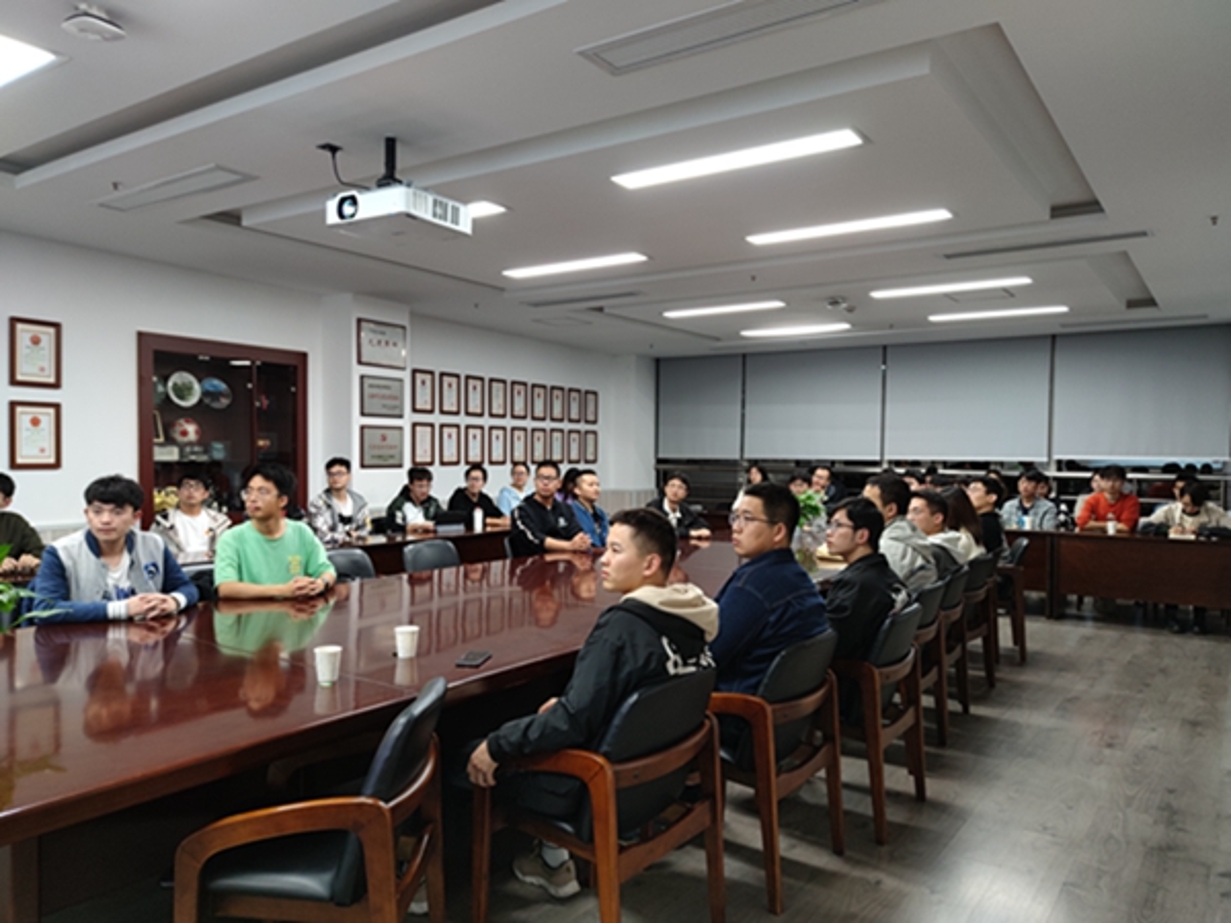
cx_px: 616
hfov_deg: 71.6
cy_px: 462
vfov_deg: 56.8
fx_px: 853
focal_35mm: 24
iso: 361
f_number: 1.69
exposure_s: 1/66
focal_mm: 6.72
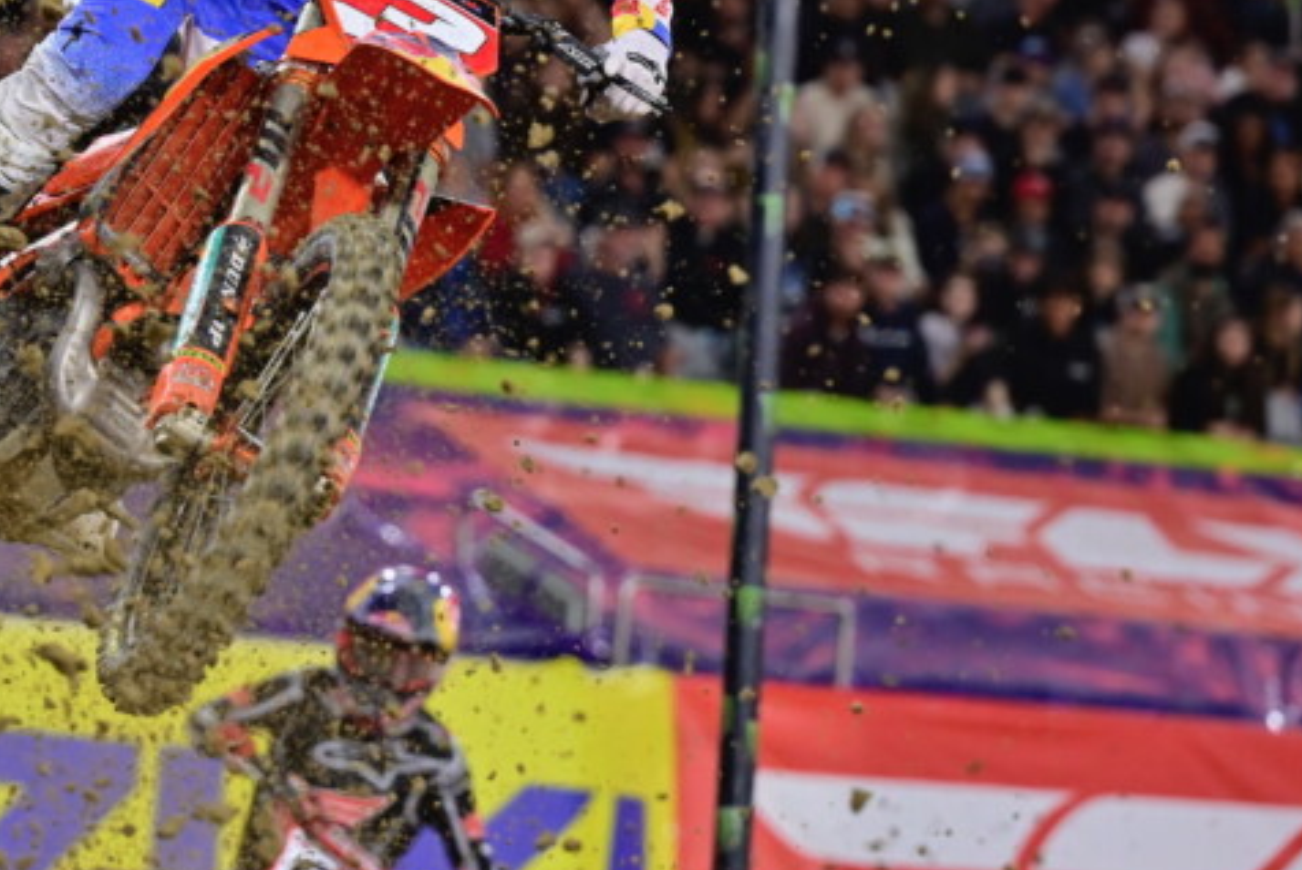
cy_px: 248
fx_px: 9879
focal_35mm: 273
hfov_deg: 7.5
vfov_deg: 5.0
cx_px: 129
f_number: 3.5
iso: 1400
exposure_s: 1/1000
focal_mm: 130
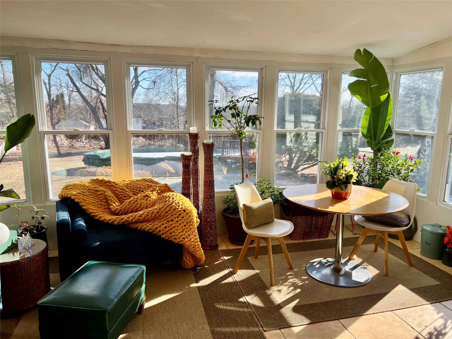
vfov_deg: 53.1
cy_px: 170
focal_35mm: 26
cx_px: 226
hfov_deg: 67.3
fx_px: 339
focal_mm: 5.7
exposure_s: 1/581
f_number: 1.5
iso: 50
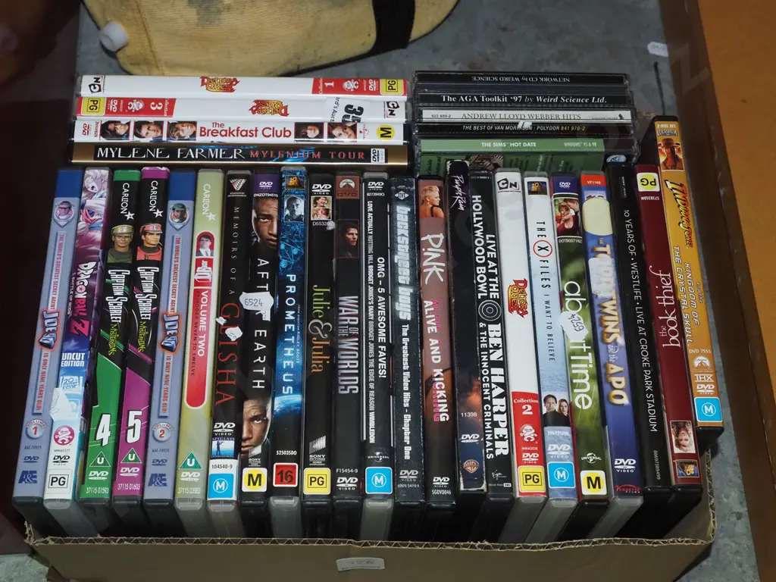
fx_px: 1211
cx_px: 388
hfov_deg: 35.5
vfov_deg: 27.0
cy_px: 291
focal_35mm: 54
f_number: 5.6
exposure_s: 1/160
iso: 2500
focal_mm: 27
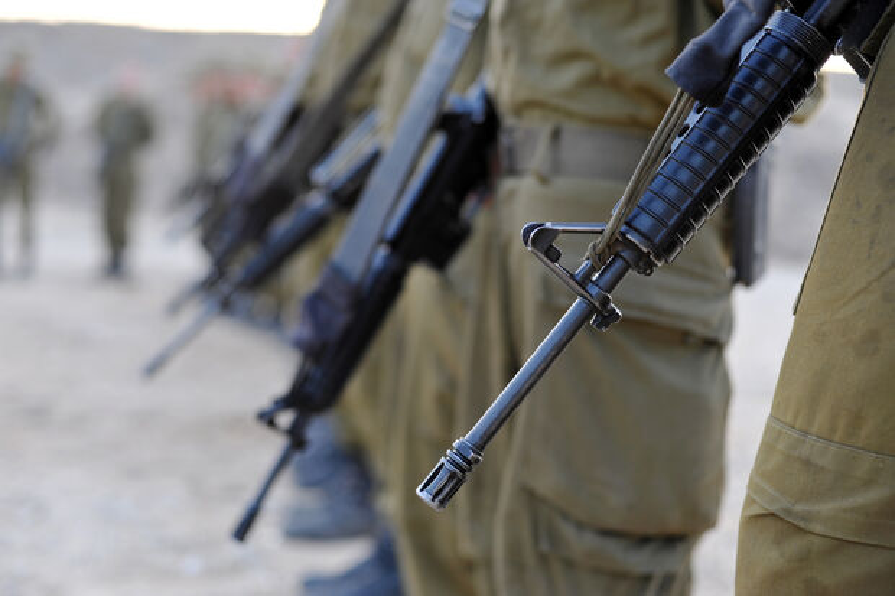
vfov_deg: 27.0
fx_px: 1243
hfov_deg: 39.6
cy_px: 298
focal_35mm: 50
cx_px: 448
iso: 200
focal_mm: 50
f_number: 2.8
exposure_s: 1/200
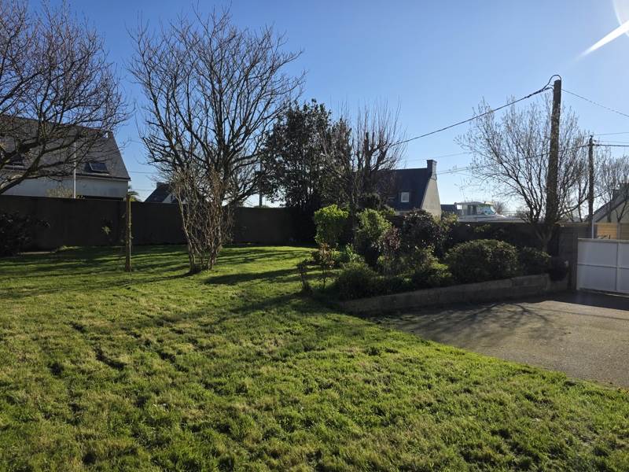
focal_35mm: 23
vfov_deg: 58.9
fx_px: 418
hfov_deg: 73.9
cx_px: 314
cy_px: 236
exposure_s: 1/6574
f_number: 1.7
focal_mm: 6.3
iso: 80
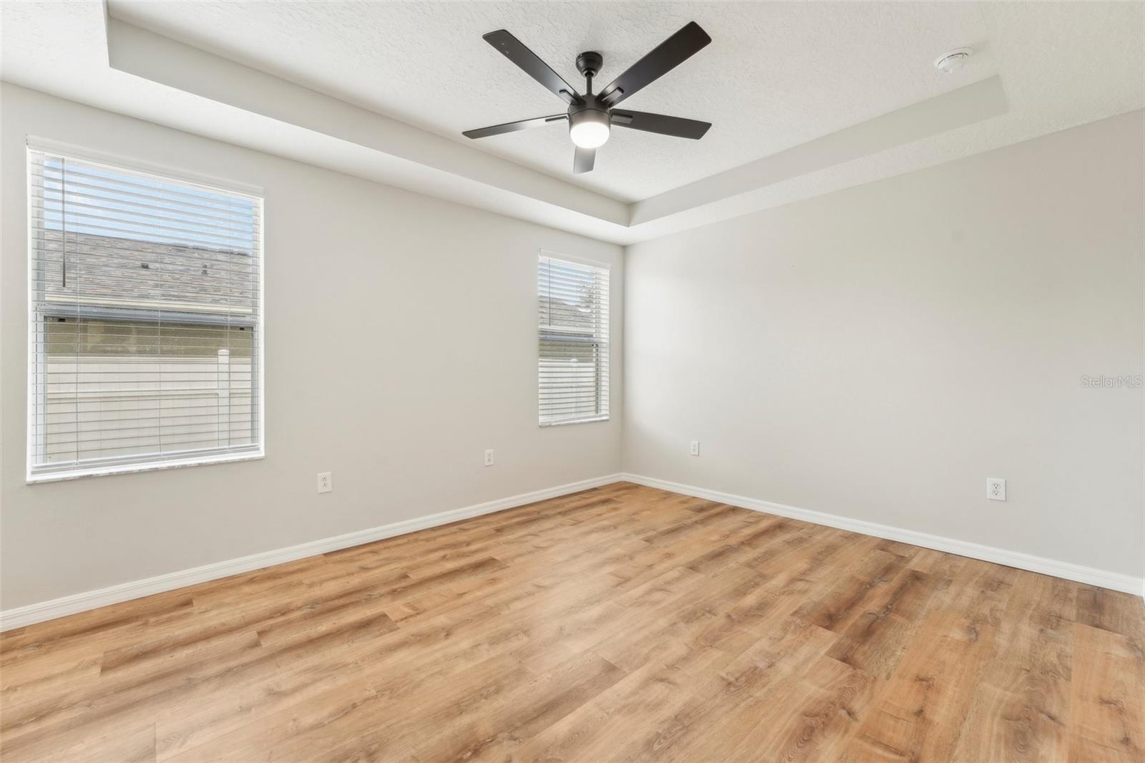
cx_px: 572
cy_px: 382
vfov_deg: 81.2
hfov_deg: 104.3
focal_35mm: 14
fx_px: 445
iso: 200
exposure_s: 1/15
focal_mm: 14
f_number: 8
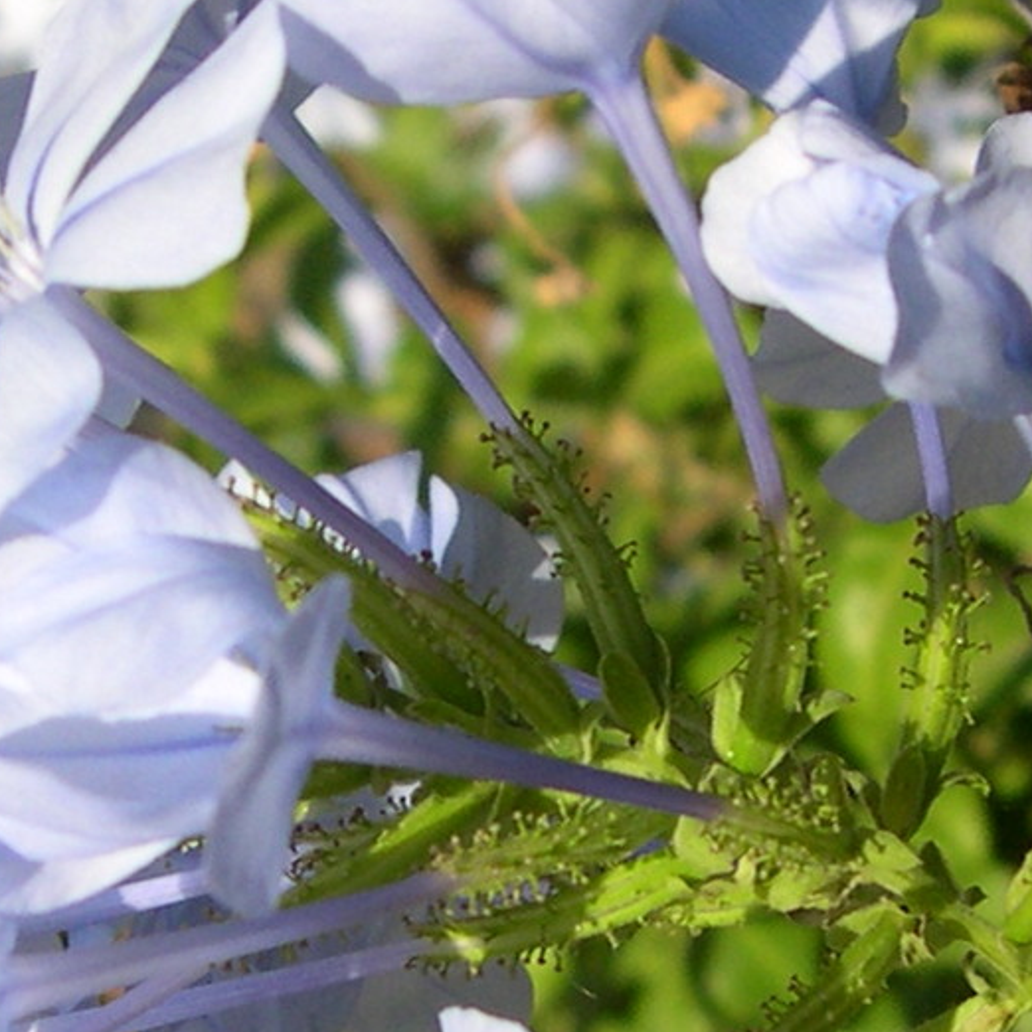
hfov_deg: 16.9
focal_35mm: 103
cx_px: 354
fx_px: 3474
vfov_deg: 16.9
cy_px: 688
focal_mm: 8
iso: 100
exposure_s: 1/166
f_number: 7.6
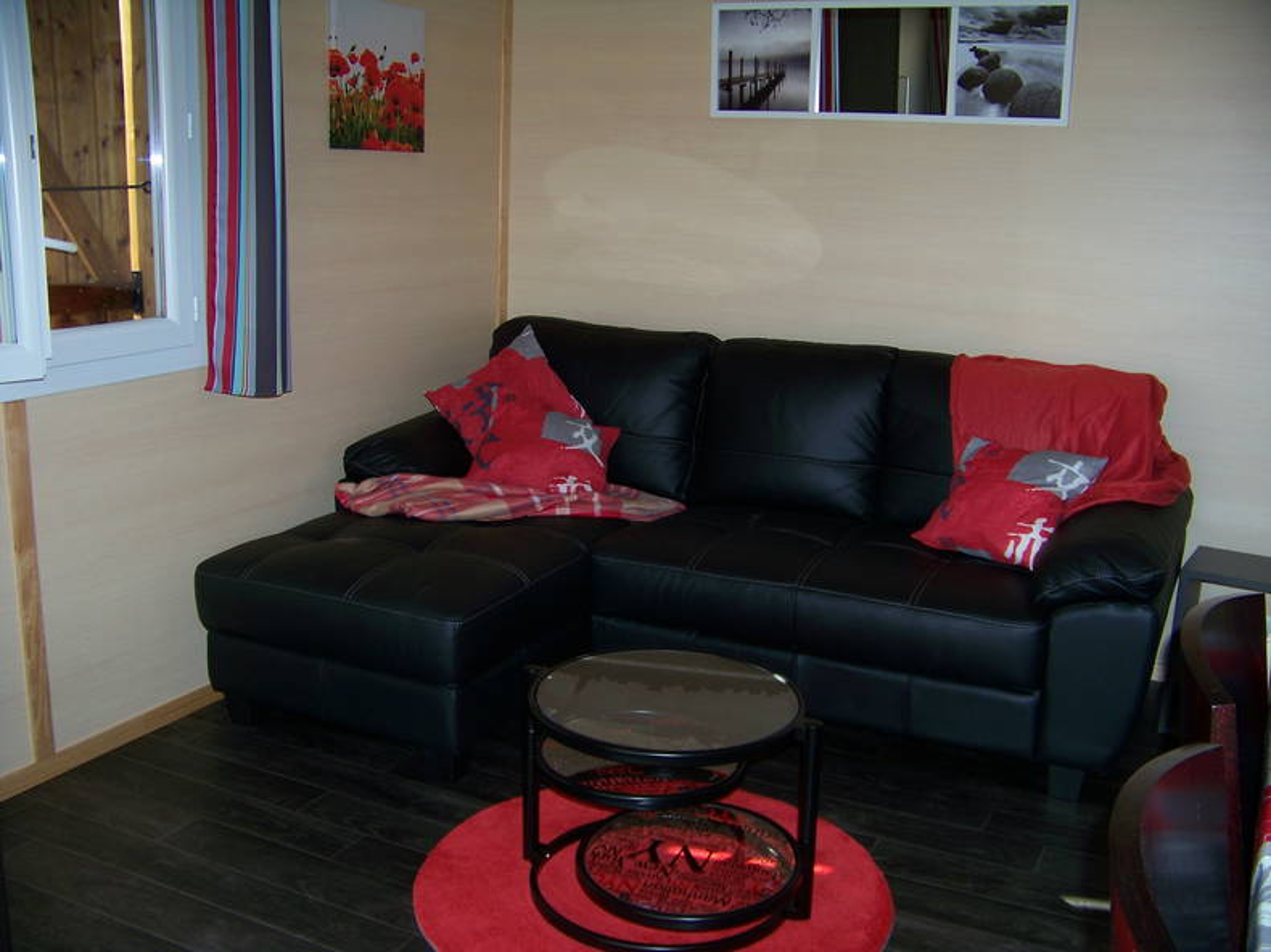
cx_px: 636
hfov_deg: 51.4
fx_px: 1321
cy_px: 476
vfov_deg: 39.6
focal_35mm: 36
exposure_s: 1/100
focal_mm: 5.85
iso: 64
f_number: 2.8
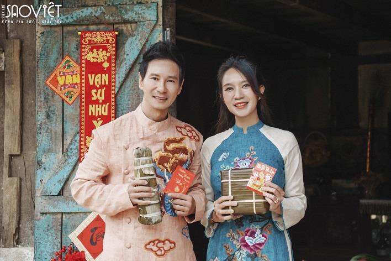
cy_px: 130
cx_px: 196
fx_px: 977
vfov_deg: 15.2
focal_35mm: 90
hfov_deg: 22.6
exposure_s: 1/250
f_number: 2.8
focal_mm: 60
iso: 250
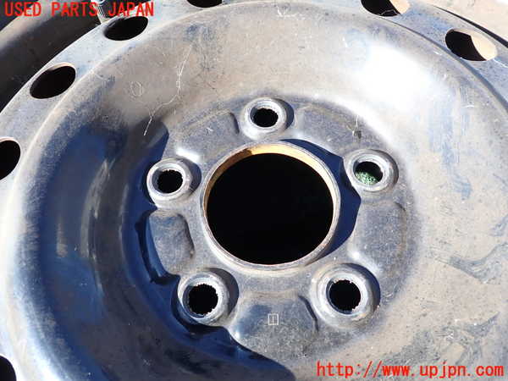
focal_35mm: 25
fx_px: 367
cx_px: 254
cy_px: 190
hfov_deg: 69.4
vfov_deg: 54.9
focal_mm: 4.5
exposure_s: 1/200
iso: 100
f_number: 2.8
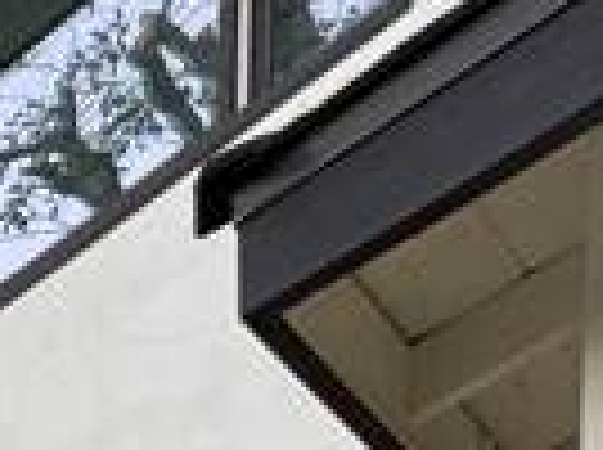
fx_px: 3199
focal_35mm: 184
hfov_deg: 8.9
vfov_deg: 6.7
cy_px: 1683
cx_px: -1156
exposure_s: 1/120
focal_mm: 6.76
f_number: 1.78
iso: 100
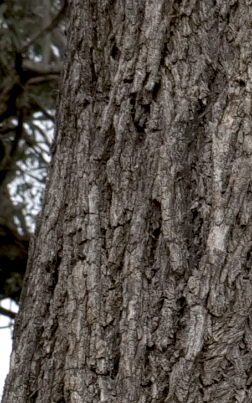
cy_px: 480
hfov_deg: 6.7
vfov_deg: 13.8
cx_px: 1047
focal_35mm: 147
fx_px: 1615
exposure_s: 1/400
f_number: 11
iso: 640
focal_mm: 21
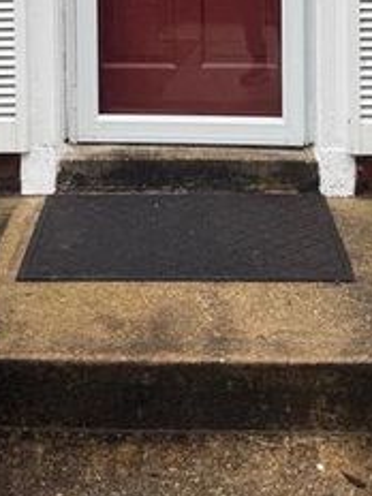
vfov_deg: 25.5
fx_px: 989
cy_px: -84
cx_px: 167
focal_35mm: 69
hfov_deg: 21.3
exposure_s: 1/299
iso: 80
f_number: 1.78
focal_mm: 6.76
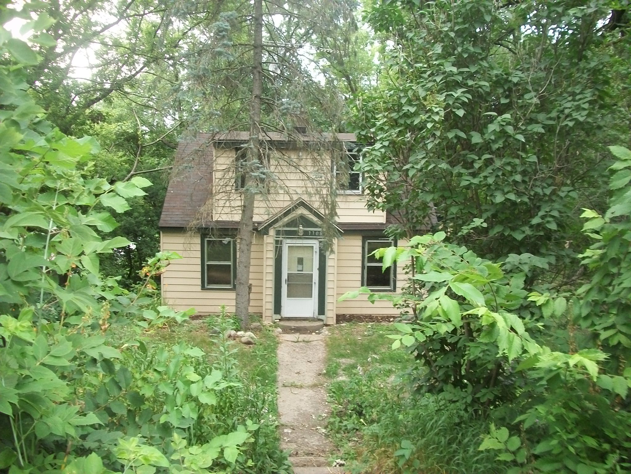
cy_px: 237
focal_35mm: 32
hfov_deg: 56.8
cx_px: 316
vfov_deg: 44.2
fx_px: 583
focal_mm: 5.7
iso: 240
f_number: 2.9
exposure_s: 1/30
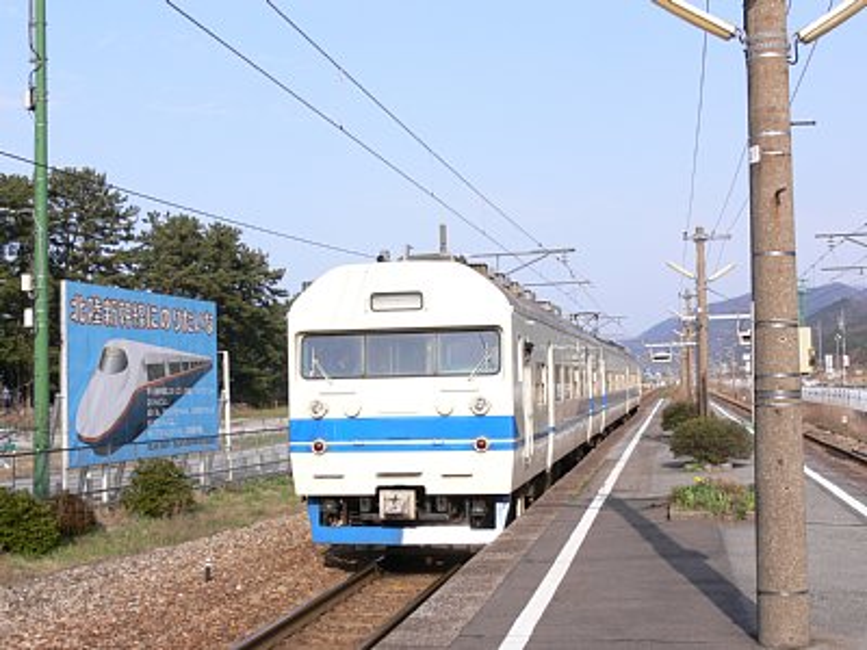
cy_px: 325
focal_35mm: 51
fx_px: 1277
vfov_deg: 28.6
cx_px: 434
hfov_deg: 37.5
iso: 100
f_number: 5.6
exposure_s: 1/400
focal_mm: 10.7
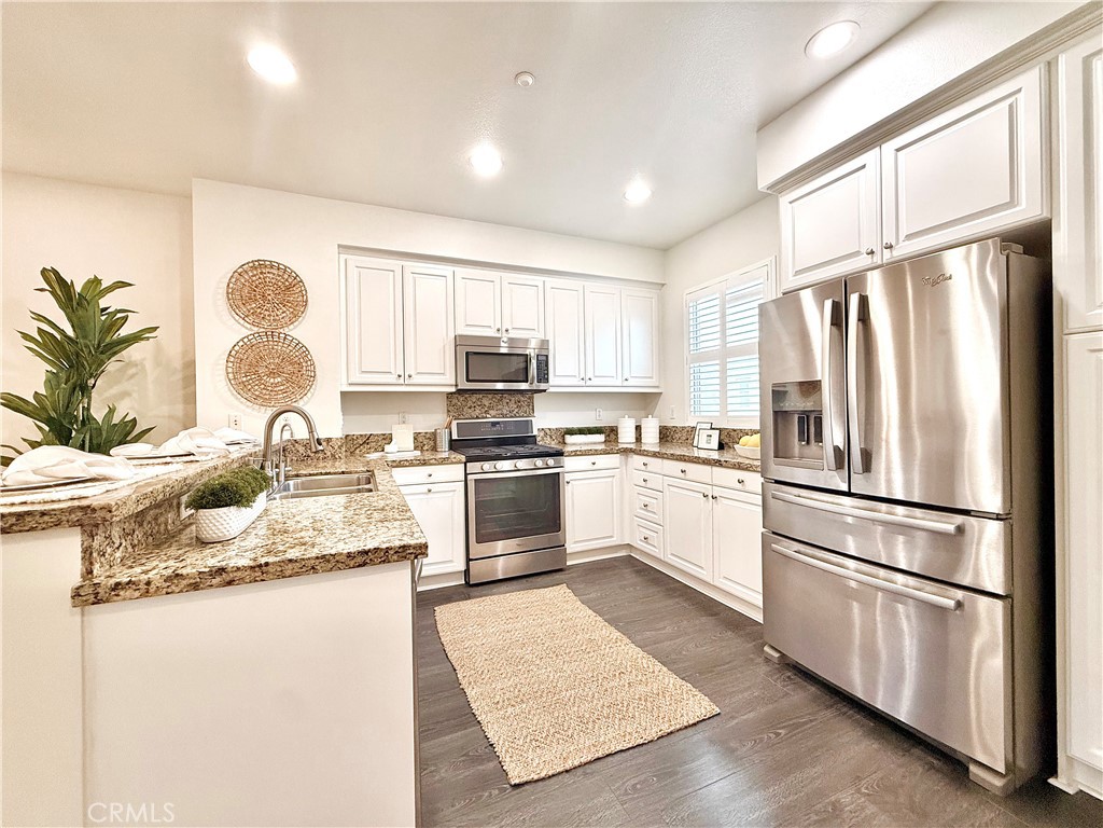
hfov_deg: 102.1
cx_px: 552
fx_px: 446
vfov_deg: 85.7
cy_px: 414
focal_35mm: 14
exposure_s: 1/120
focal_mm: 2.22
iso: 200
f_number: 2.2
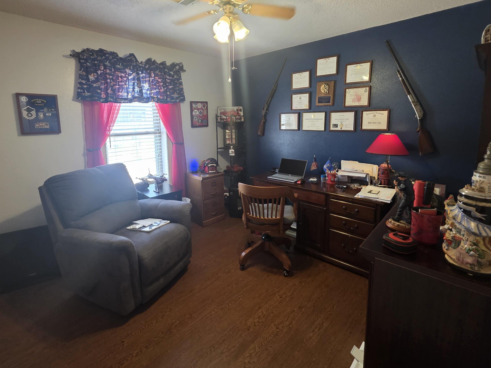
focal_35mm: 16
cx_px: 239
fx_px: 227
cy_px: 156
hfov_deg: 94.5
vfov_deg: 77.6
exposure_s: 1/60
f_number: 1.9
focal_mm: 2.2
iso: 500
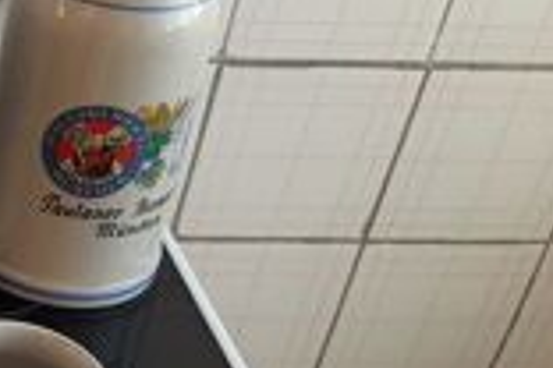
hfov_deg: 20.7
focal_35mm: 83
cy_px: 230
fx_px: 1275
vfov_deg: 16.4
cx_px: -287
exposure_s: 1/50
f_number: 1.7
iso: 64
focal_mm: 3.93
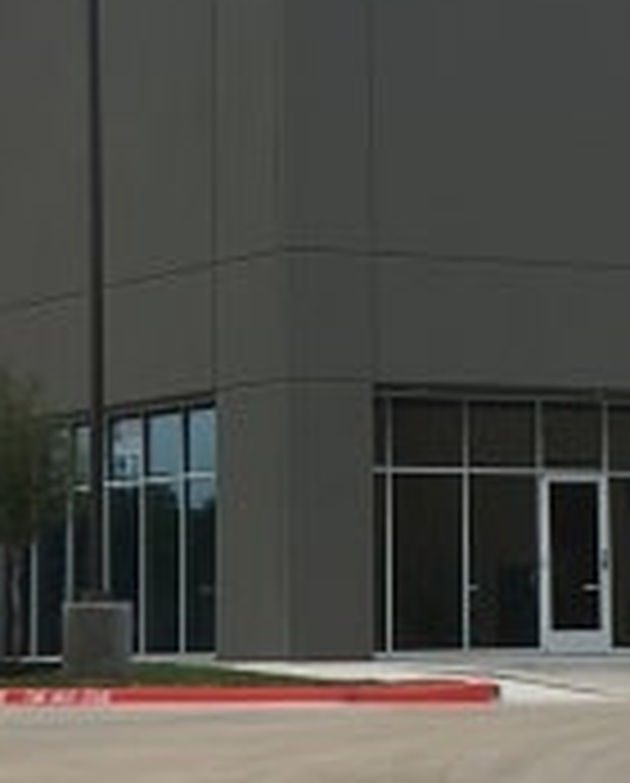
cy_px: 223
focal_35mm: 73
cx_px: 504
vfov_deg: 25.8
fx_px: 1695
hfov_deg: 20.8
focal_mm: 4.15
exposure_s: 1/475
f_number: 2.2
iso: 25
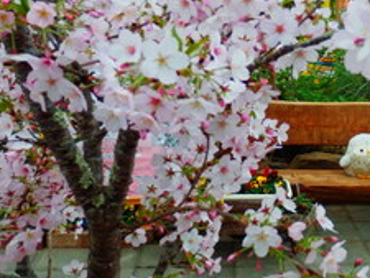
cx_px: 314
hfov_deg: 36.4
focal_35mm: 50
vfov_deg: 29.1
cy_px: 137
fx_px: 535
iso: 400
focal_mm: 4.5
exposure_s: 1/30
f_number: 3
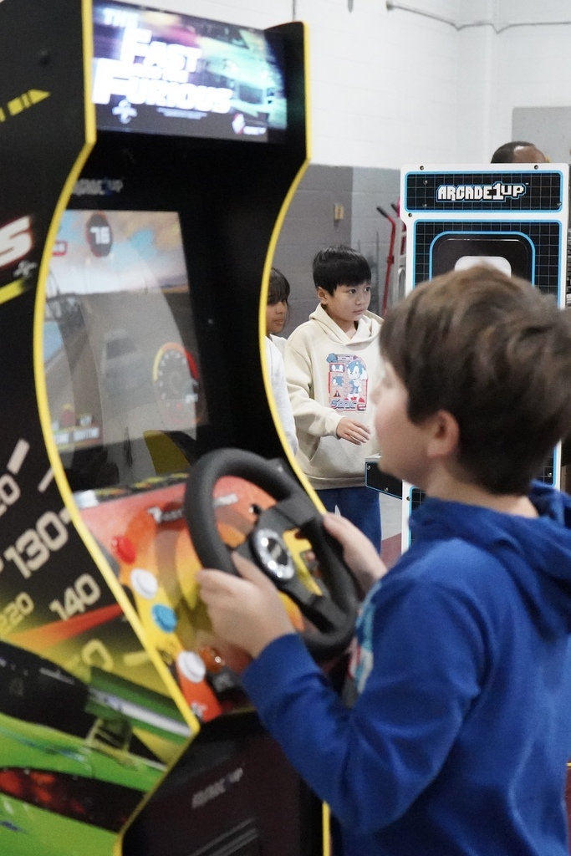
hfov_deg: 29.3
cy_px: 428
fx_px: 1094
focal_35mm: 46
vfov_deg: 42.7
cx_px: 286
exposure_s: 1/1000
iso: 32000
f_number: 4.5
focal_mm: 46
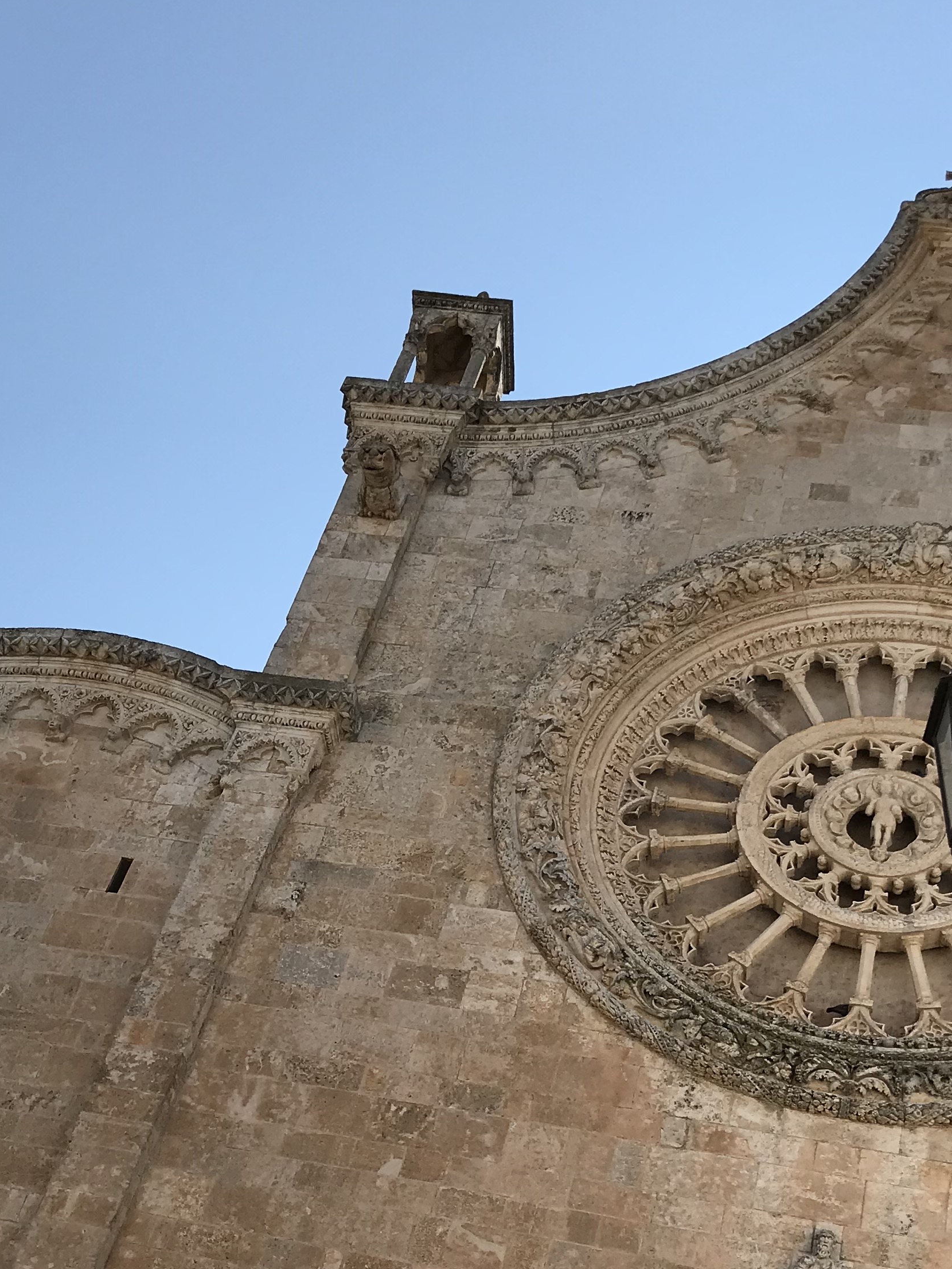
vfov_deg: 37.1
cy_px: 857
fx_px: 1870
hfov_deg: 28.5
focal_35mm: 51
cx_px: 415
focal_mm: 3.99
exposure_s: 1/3096
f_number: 1.8
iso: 20
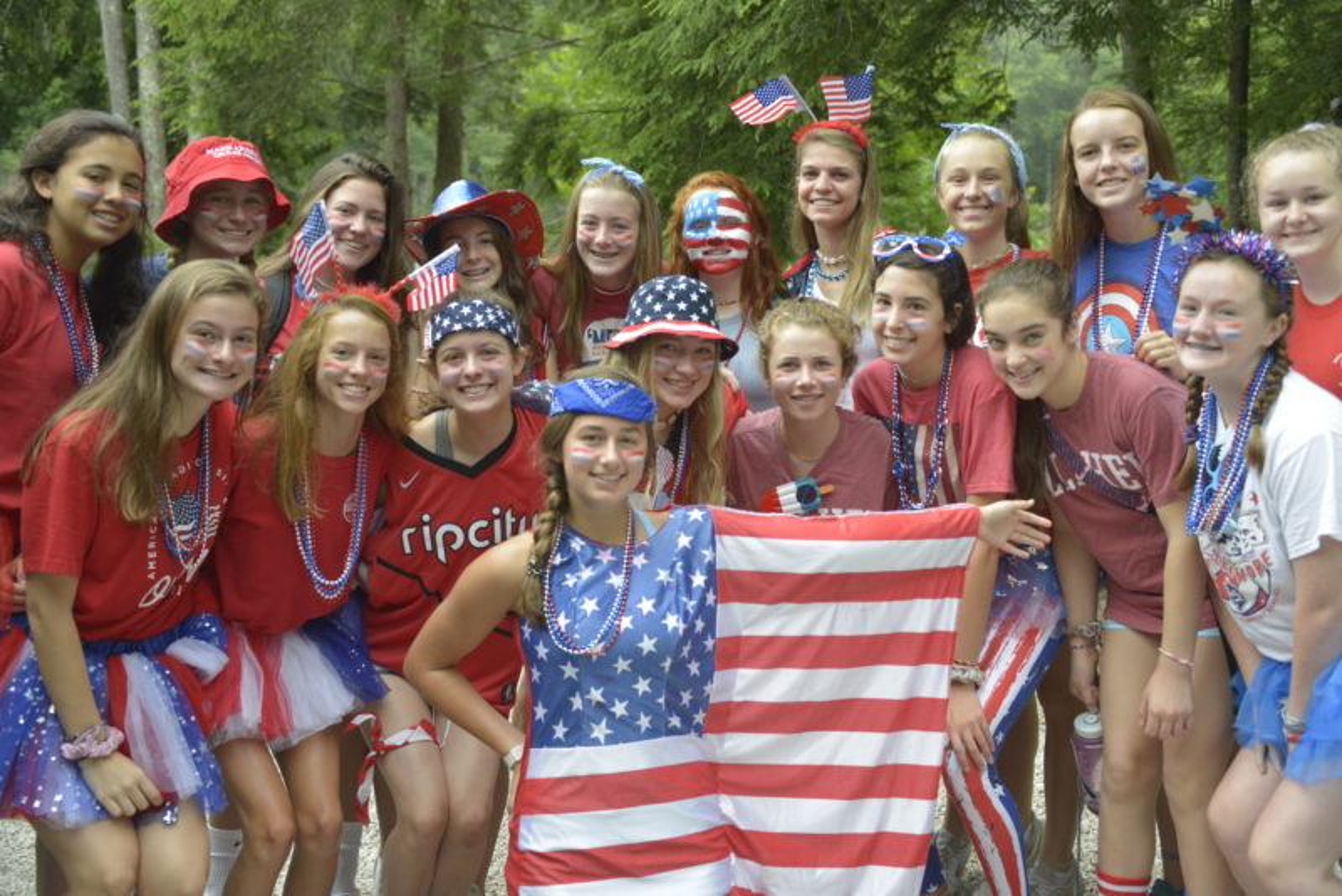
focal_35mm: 45
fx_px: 1678
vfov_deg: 29.9
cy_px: 448
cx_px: 671
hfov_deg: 43.6
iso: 1800
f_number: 4.2
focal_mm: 45
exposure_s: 1/1000
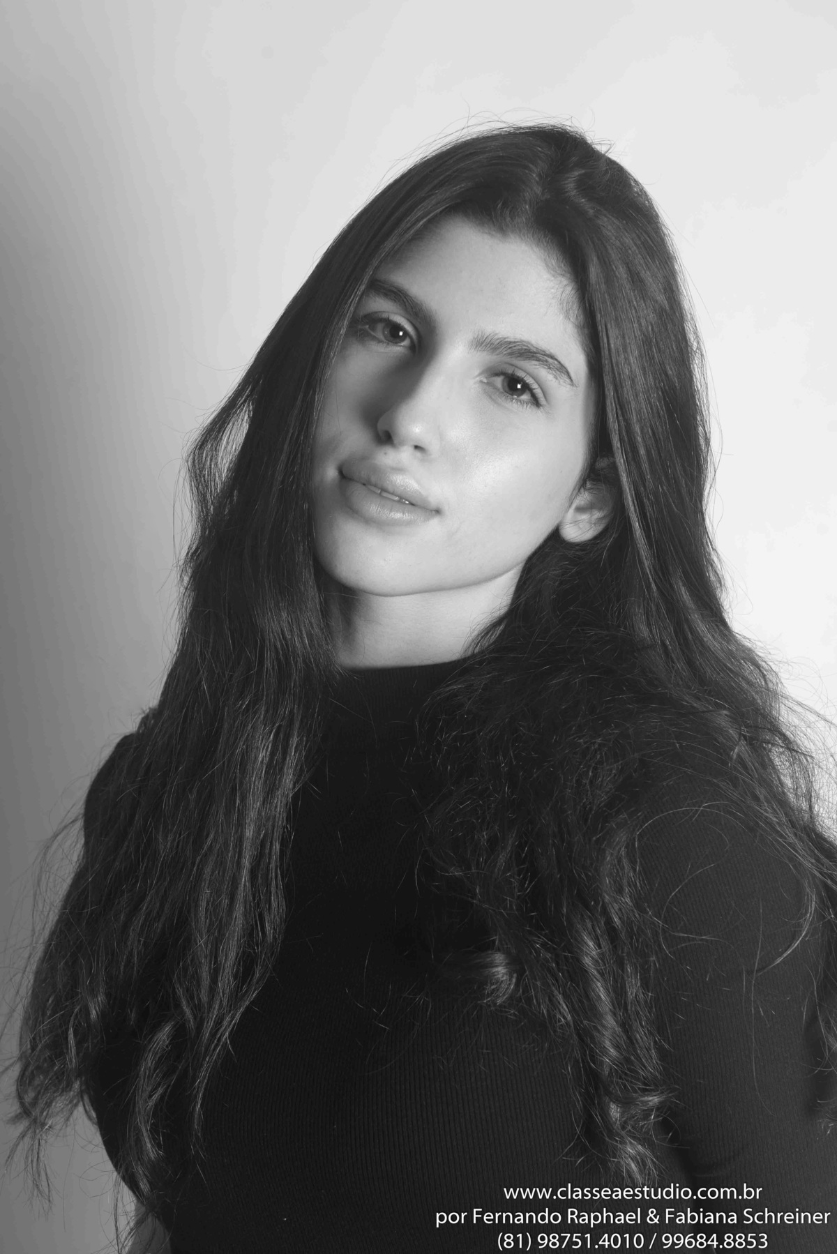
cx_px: 418
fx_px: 2091
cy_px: 627
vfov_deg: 33.4
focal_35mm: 60
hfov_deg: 22.6
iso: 200
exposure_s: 1/80
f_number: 7.1
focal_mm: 60
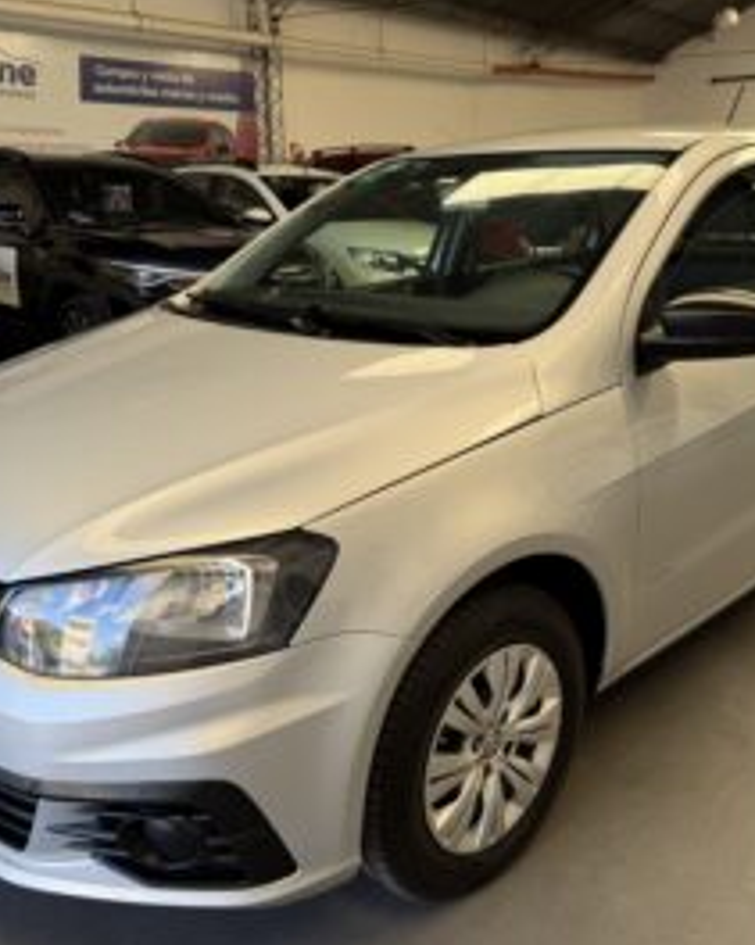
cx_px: 411
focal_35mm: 32
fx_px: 894
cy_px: 472
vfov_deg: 55.7
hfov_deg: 45.7
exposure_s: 1/160
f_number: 1.78
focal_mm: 6.76
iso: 64
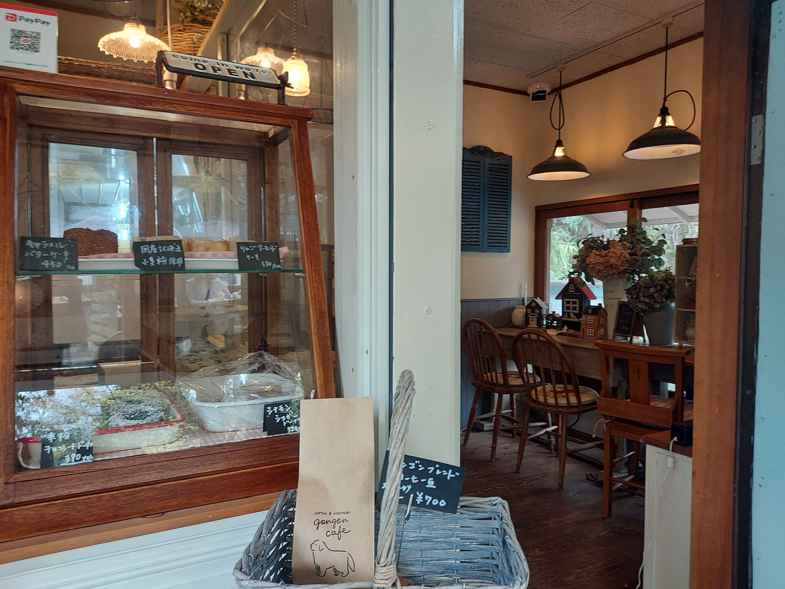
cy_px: 294
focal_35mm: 25
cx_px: 392
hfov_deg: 69.4
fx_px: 567
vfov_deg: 54.9
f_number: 2
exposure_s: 1/60
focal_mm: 4.6
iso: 80
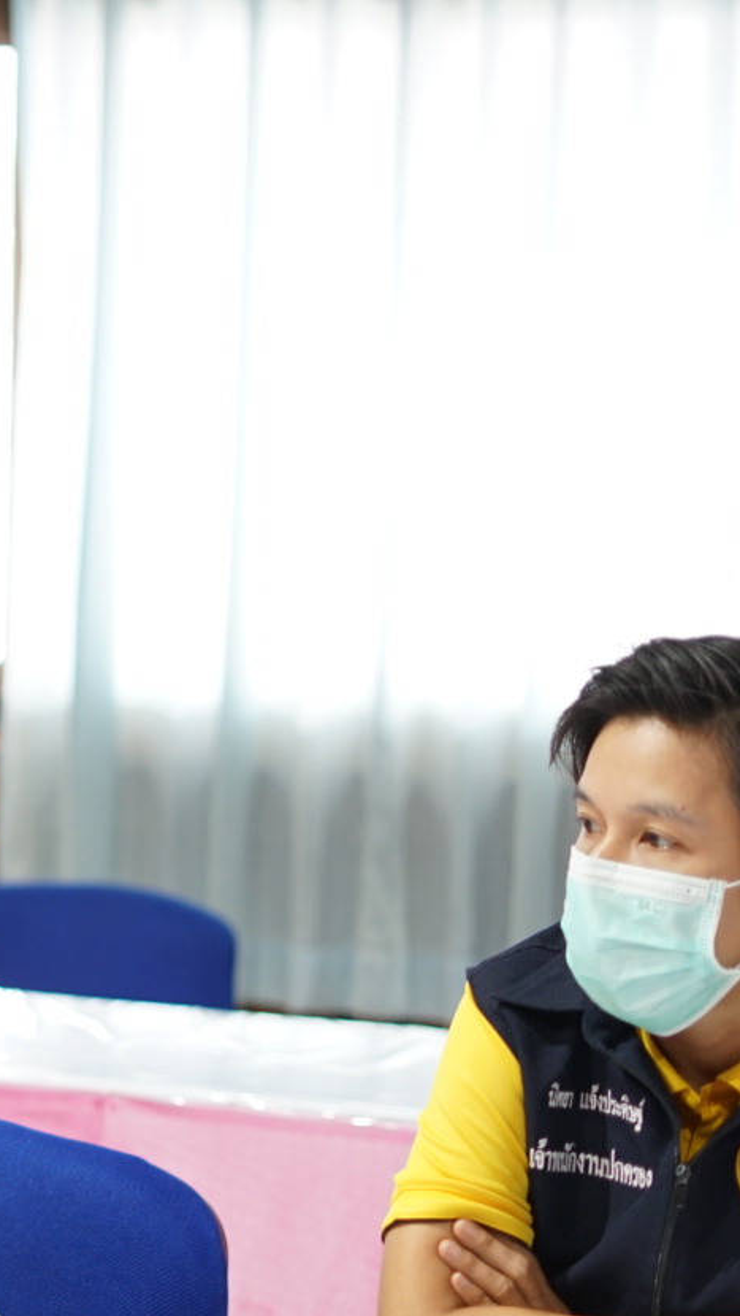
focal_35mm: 102
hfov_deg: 11.5
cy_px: 804
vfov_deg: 20.9
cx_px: -274
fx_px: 3557
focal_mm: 50
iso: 400
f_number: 2
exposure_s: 1/80
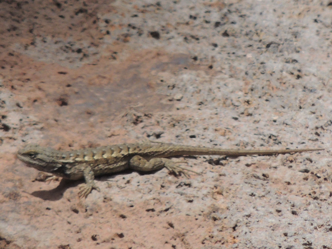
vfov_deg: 1.5
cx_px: 166
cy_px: 124
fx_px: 9591
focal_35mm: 1000
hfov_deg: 2.0
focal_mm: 180
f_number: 5.9
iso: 280
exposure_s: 1/1000
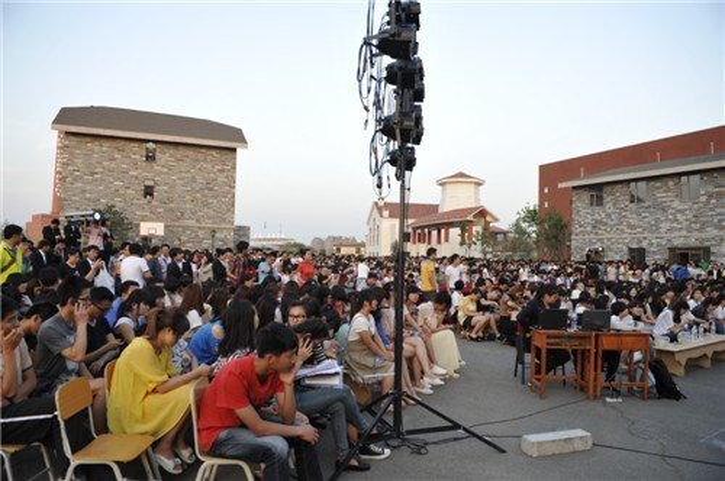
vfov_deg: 53.0
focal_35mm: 24
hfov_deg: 73.8
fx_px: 483
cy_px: 240
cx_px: 362
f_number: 5
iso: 250
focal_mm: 24
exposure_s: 1/100
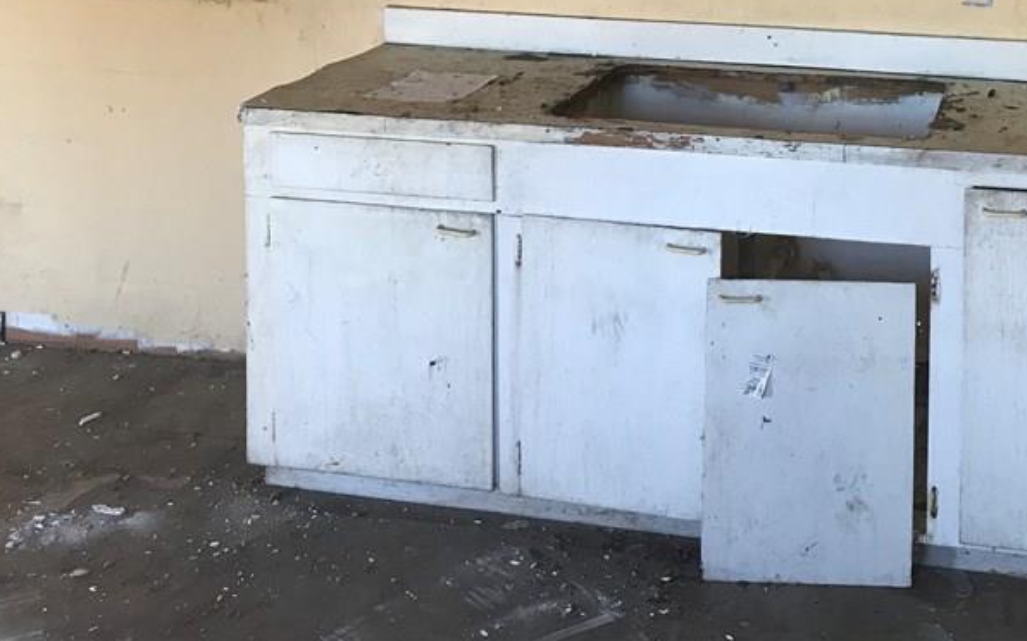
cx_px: 791
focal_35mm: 51
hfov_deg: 38.4
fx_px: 1427
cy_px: -19
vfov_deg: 24.1
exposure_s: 1/31
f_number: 1.8
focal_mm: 3.99
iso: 20
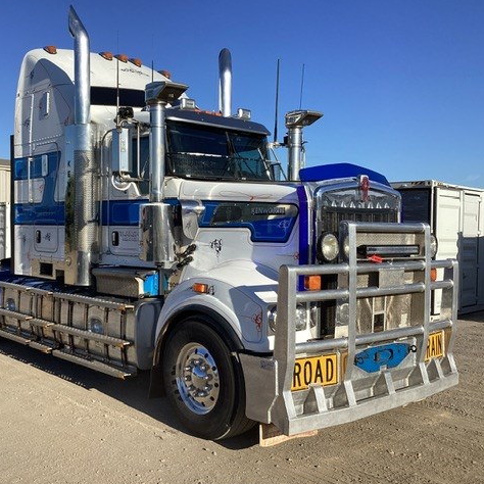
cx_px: 193
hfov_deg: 44.7
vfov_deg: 44.9
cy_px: 242
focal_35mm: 37
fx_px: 585
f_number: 2.4
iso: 25
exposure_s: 1/1773
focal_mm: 3.3
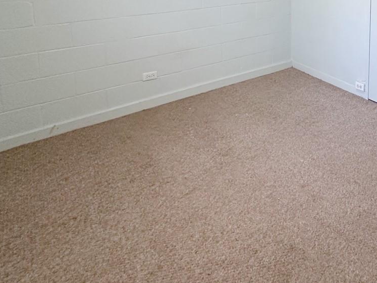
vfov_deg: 39.8
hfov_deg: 51.5
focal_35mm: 30
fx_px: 327
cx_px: 352
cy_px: -14
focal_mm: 2.22
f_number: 2.2
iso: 320
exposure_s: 1/120
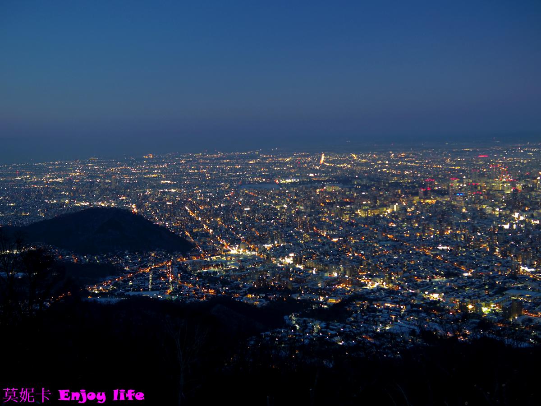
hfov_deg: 47.9
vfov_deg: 36.8
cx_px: 270
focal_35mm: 39
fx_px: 610
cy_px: 203
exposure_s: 1
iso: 100
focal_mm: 8.5
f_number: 2.5
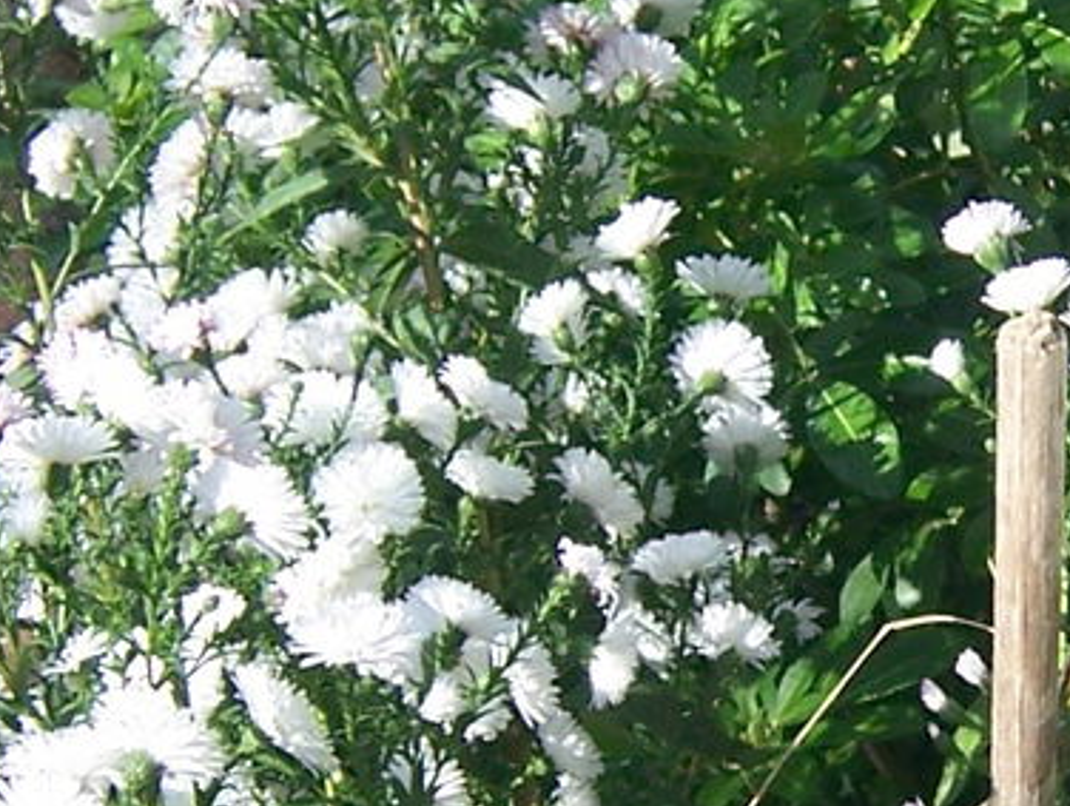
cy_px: 407
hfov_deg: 12.7
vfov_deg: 9.7
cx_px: 1101
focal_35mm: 153
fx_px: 4735
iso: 80
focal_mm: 6
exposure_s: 1/800
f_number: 2.8
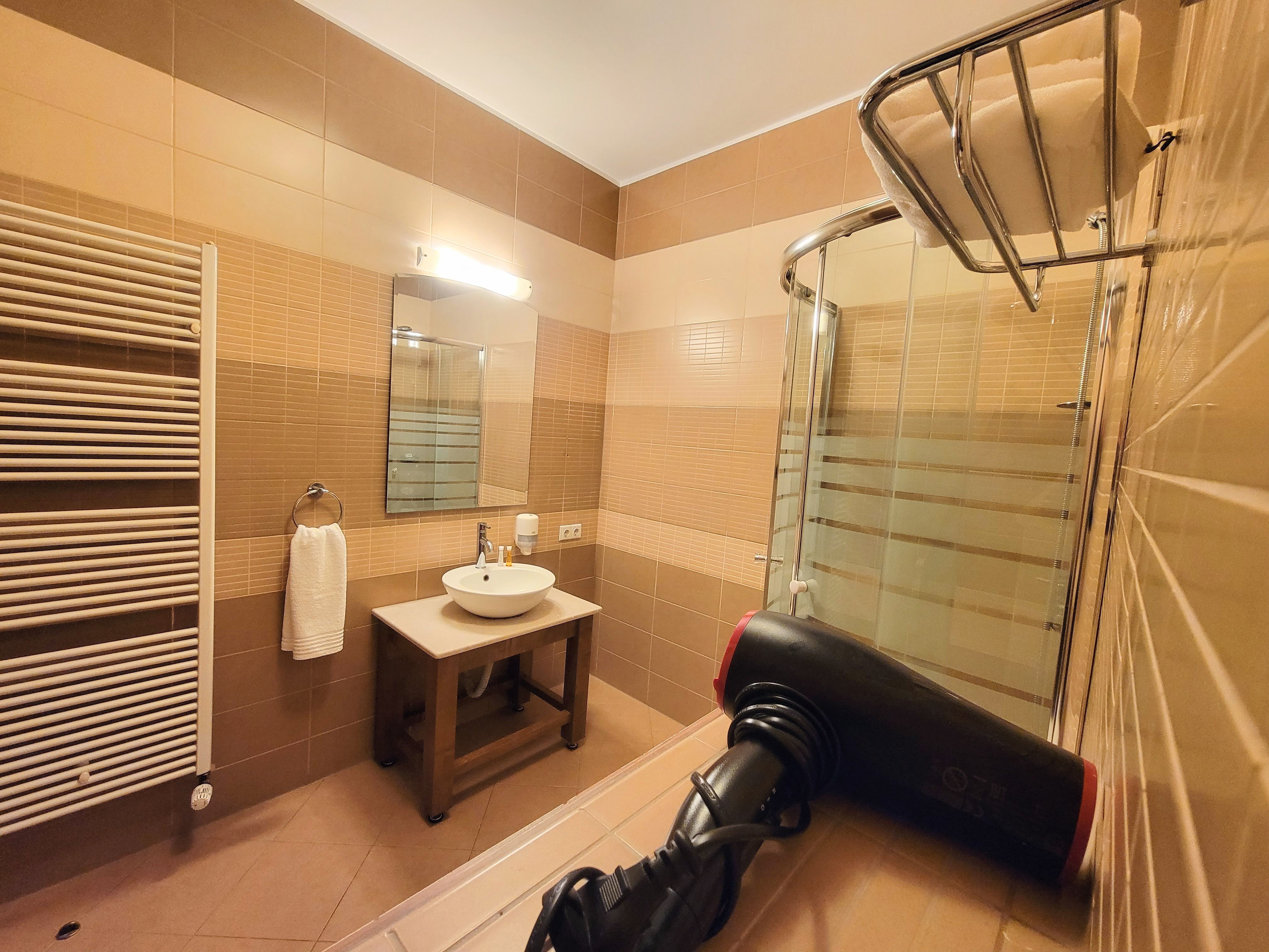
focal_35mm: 13
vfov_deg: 89.9
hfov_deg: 106.2
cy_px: 476
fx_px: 477
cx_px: 634
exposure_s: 1/33
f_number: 2.2
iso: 320
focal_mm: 2.2
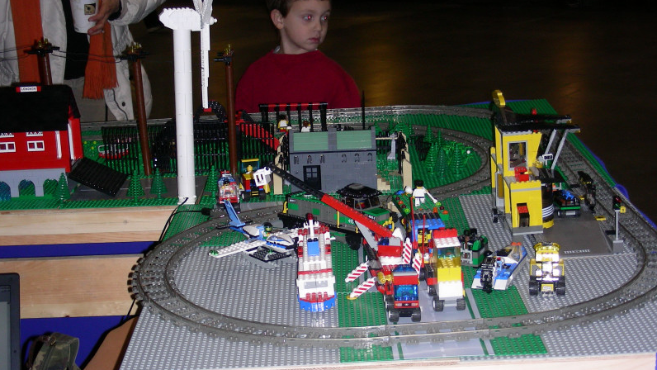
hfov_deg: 30.6
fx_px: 1202
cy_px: 164
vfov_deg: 17.5
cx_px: 328
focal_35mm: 69
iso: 111
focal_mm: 10.5
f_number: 3.5
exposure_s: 1/60.1
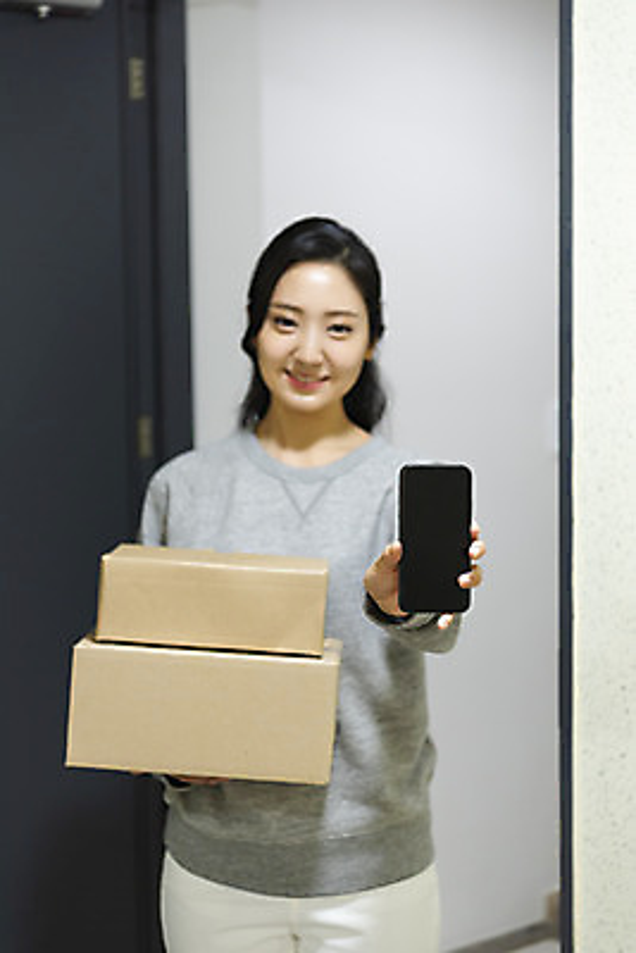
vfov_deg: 28.8
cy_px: 476
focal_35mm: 70
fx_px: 1853
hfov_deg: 19.5
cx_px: 318
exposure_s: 1/125
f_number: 2.8
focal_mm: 70
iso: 800
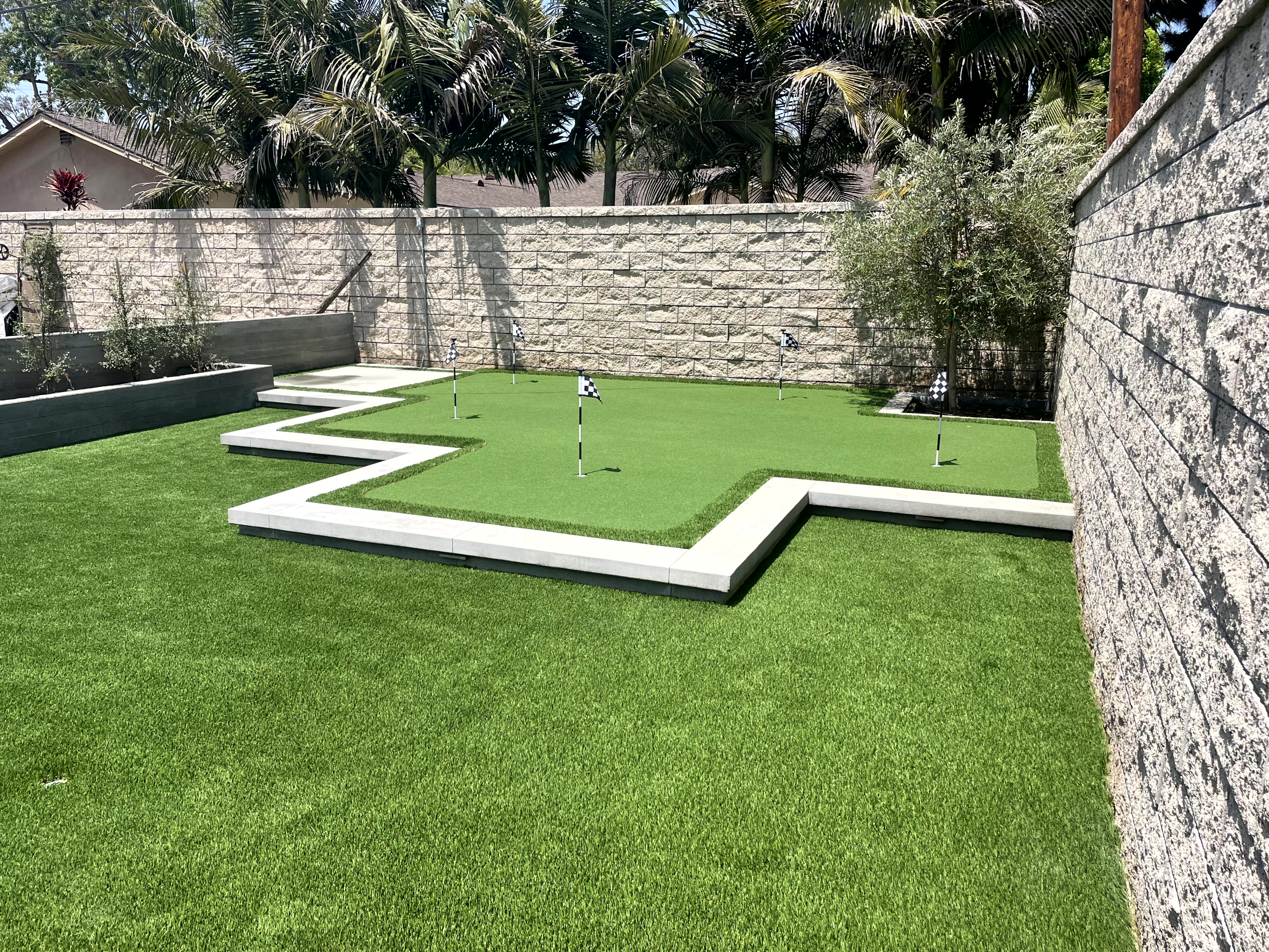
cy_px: 476
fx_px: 953
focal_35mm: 26
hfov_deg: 67.3
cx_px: 634
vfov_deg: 53.1
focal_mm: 4.2
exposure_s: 1/2681
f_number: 1.6
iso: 32
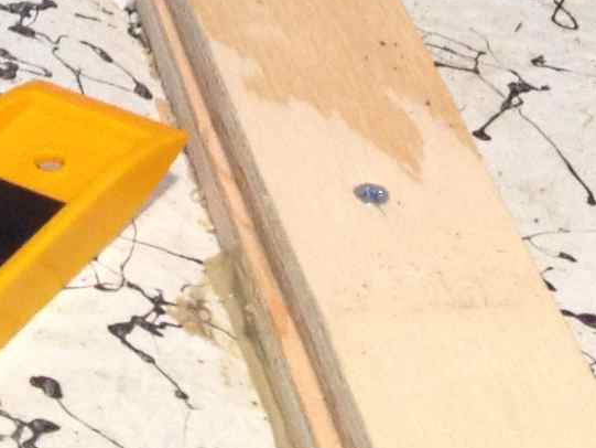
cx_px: 317
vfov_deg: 6.4
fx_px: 3634
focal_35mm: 211
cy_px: -886
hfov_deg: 9.4
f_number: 2.4
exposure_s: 1/20
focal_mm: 4.28
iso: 100
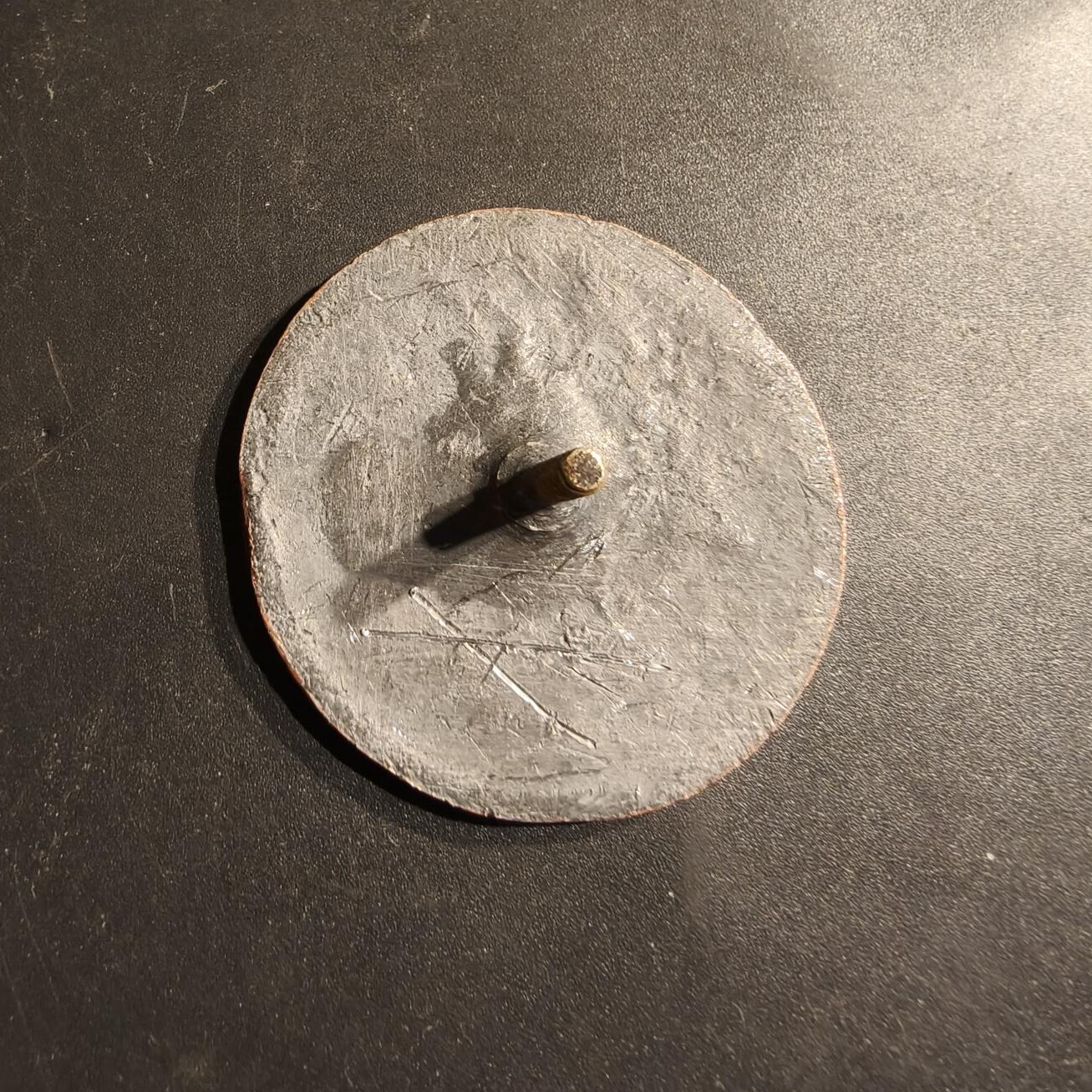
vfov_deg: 57.3
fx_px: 999
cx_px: 545
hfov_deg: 57.3
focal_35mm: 28
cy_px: 576
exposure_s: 1/50
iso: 160
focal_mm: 2.32
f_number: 2
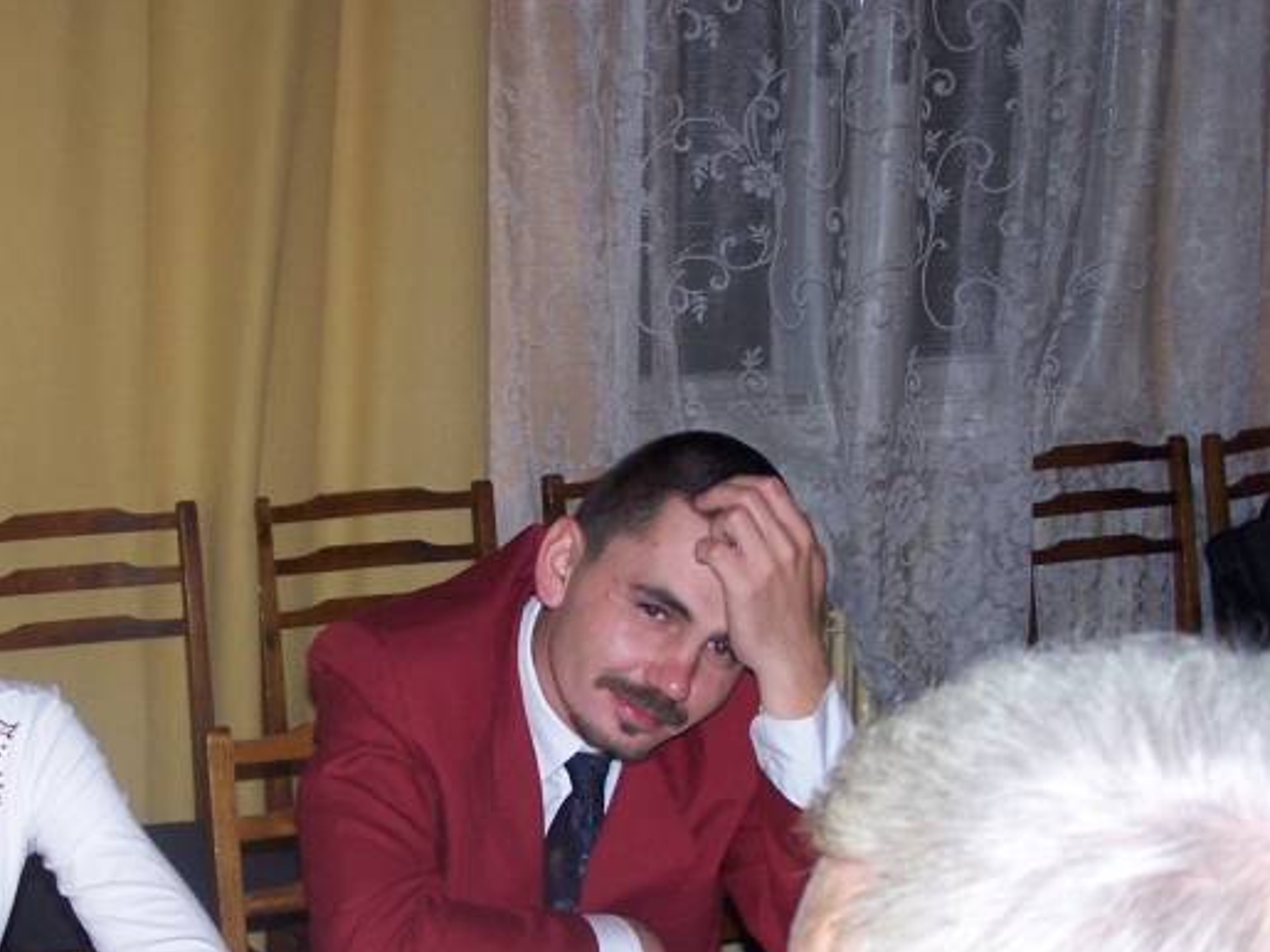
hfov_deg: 22.3
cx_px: 353
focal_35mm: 87
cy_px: 730
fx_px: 3191
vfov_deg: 16.9
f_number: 3.1
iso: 140
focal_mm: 9.3
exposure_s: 1/60
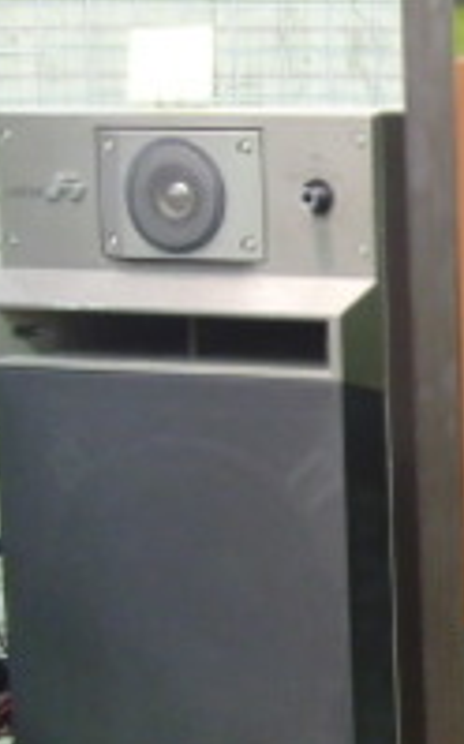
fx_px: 2697
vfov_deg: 15.5
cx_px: 898
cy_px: 677
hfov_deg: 9.3
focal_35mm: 133
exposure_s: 1/6
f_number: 3
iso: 200
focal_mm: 6.9
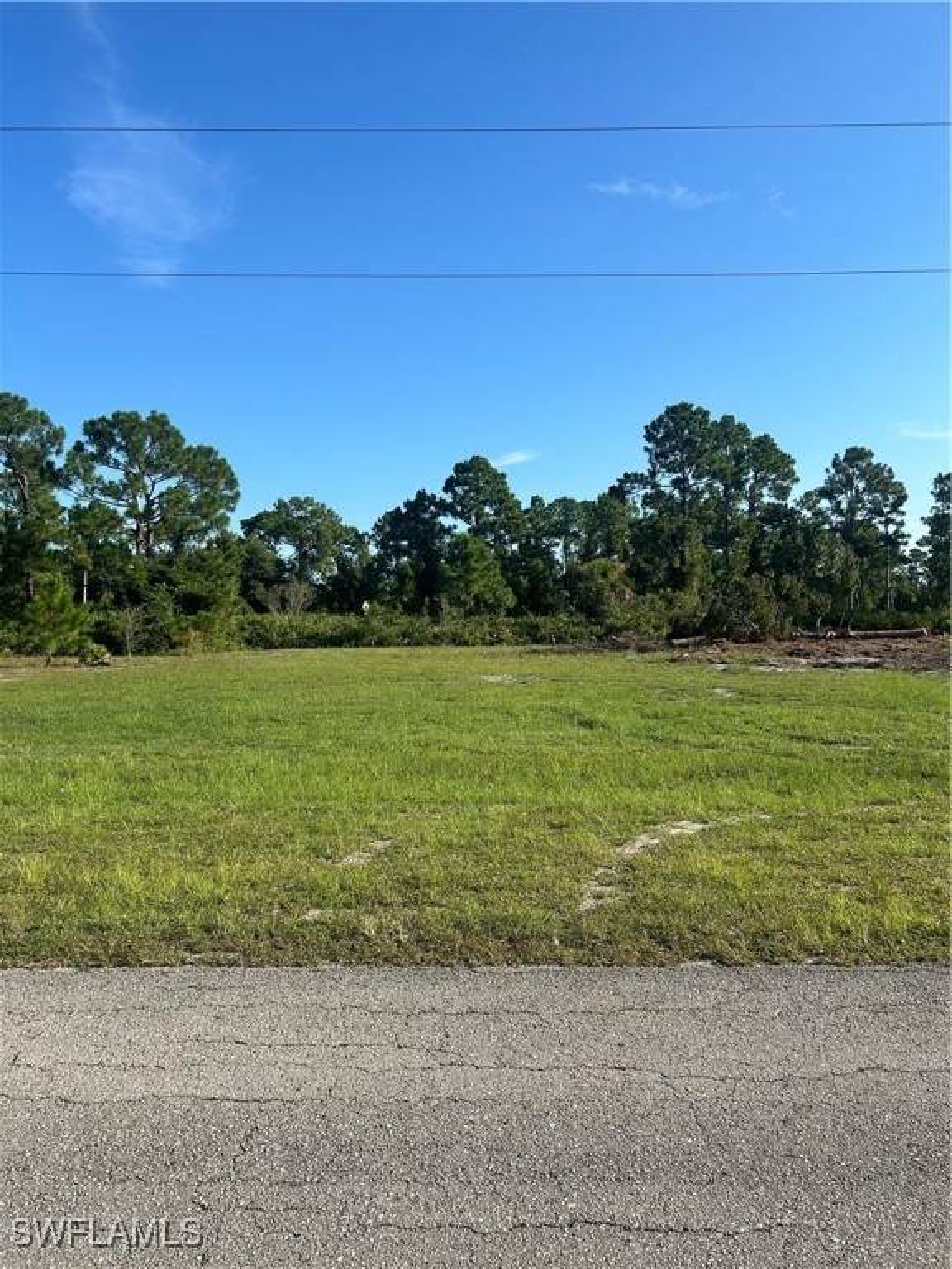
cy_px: 634
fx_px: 953
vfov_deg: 67.3
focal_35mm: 26
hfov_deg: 53.1
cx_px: 476
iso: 50
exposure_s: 1/3077
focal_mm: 5.7
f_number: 1.5
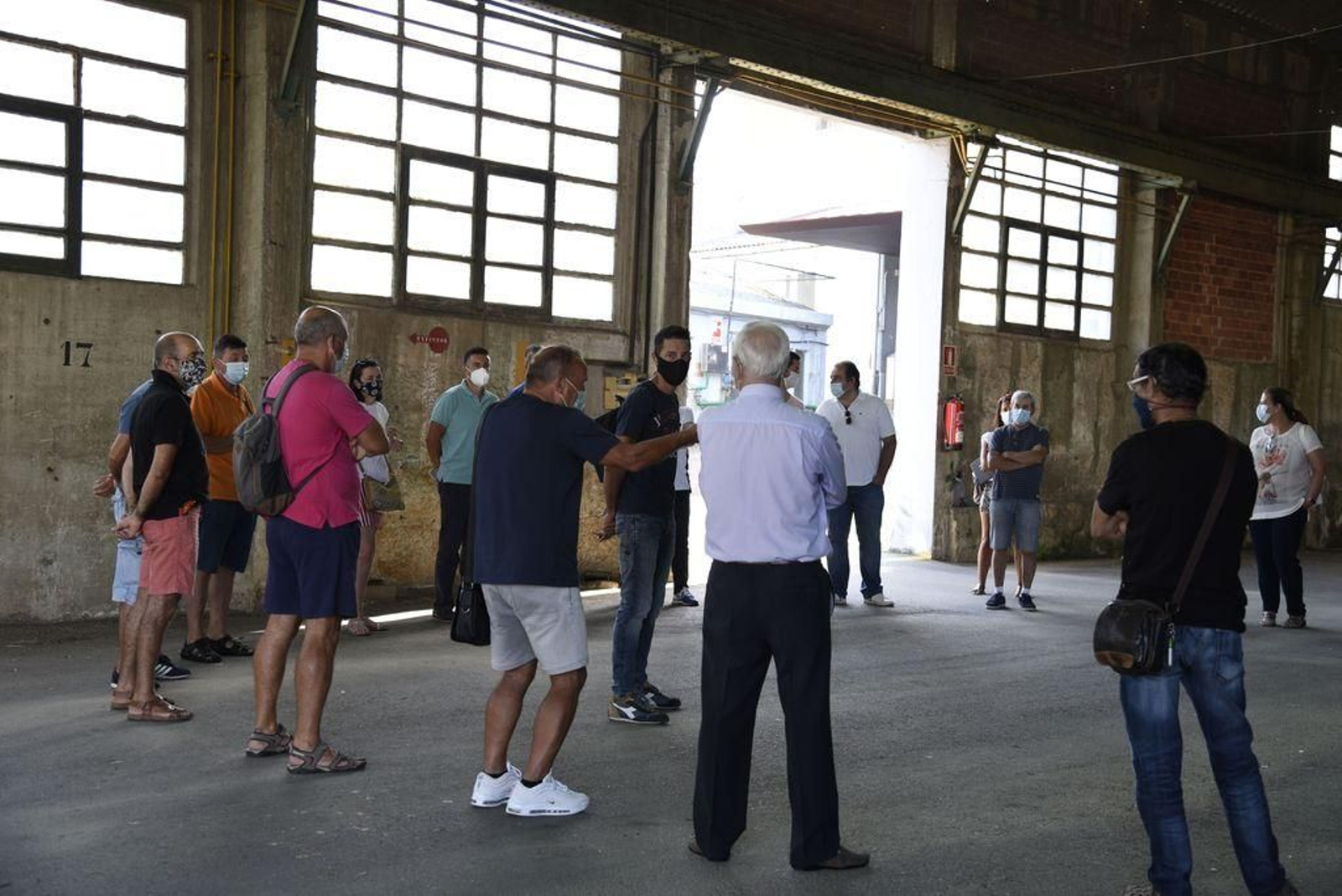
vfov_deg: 27.0
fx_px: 1865
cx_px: 671
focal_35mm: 50
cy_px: 448
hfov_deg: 39.6
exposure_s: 1/100
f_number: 4.5
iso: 400
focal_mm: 50
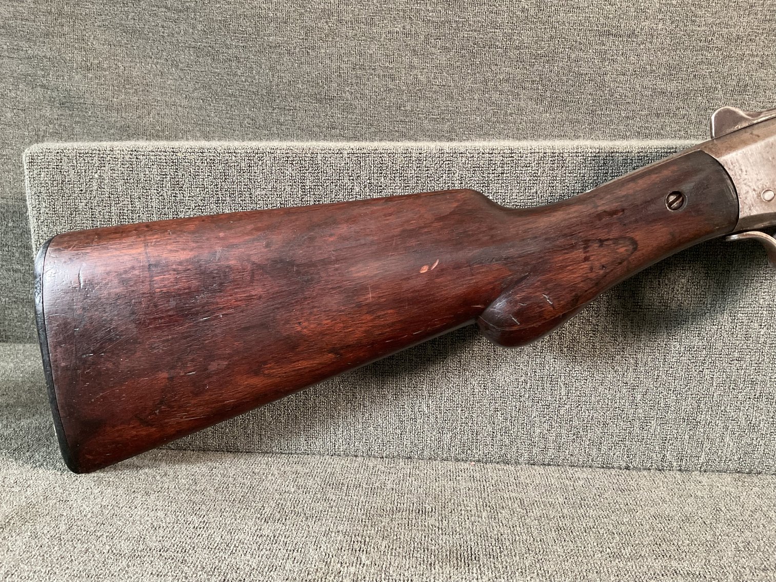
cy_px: 291
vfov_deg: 48.2
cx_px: 388
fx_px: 650
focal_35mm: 29
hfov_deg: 61.7
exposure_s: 1/40
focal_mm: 3
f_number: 1.8
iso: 250
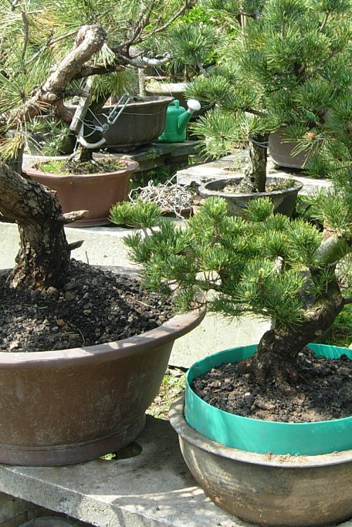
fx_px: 982
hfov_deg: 19.9
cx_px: 319
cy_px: 199
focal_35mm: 67
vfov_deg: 30.0
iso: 50
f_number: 4.3
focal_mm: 7.5
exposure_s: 1/140
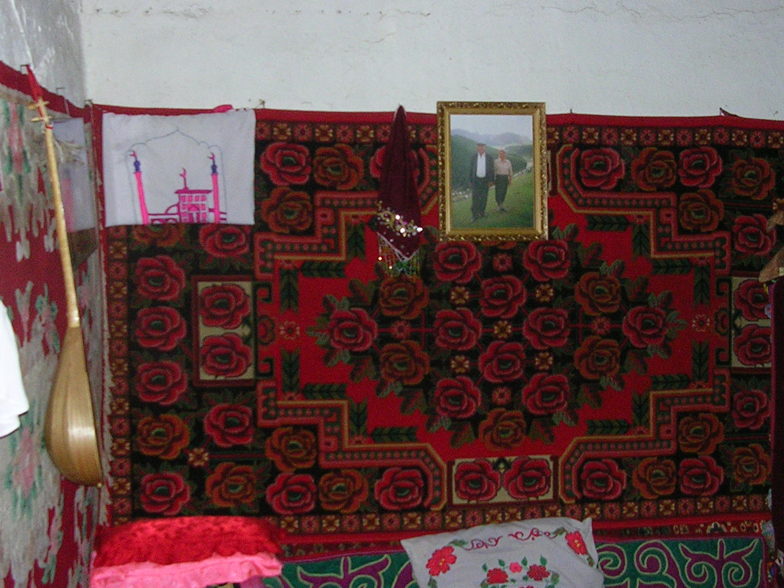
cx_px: 417
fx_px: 1223
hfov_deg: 35.5
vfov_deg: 27.0
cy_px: 275
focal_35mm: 54
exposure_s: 1/60.1
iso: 143
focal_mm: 5.8
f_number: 2.8
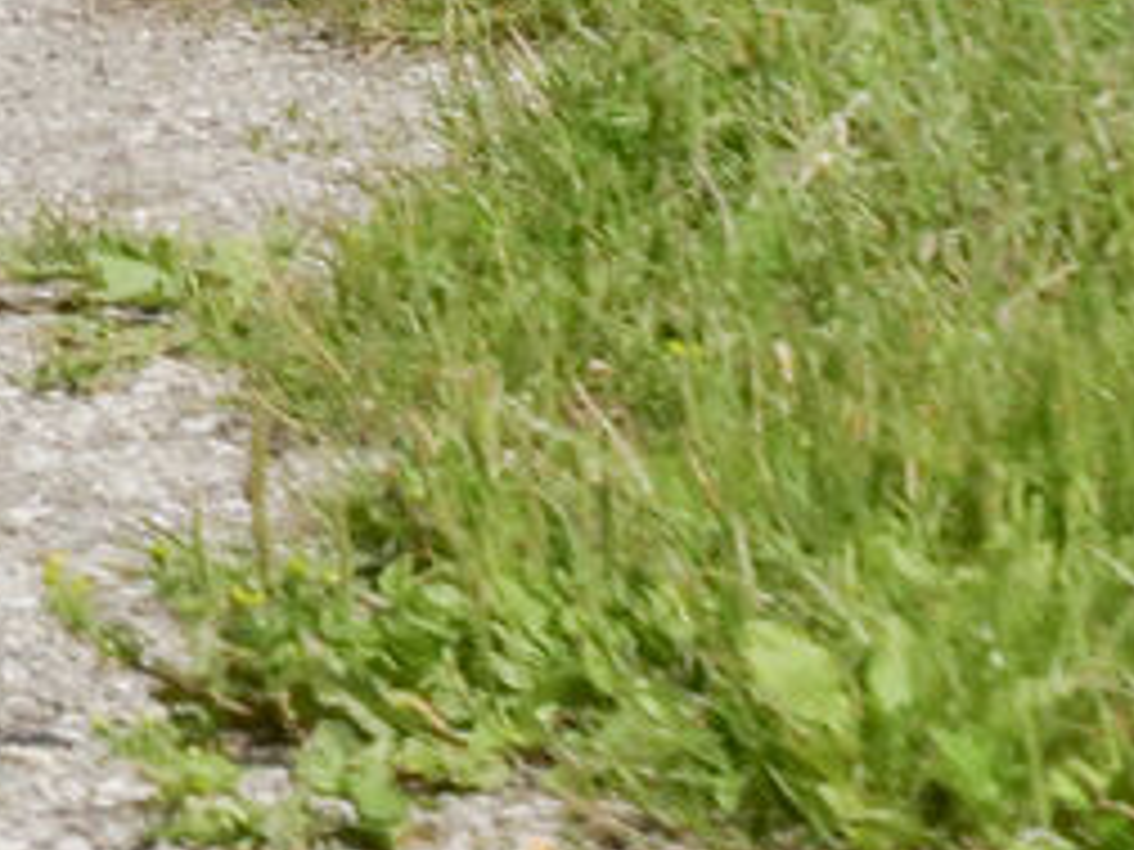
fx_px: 14971
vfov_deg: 3.2
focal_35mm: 457
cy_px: -1448
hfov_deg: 4.2
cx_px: -1764
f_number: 11
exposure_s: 1/1300
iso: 1600
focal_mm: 40
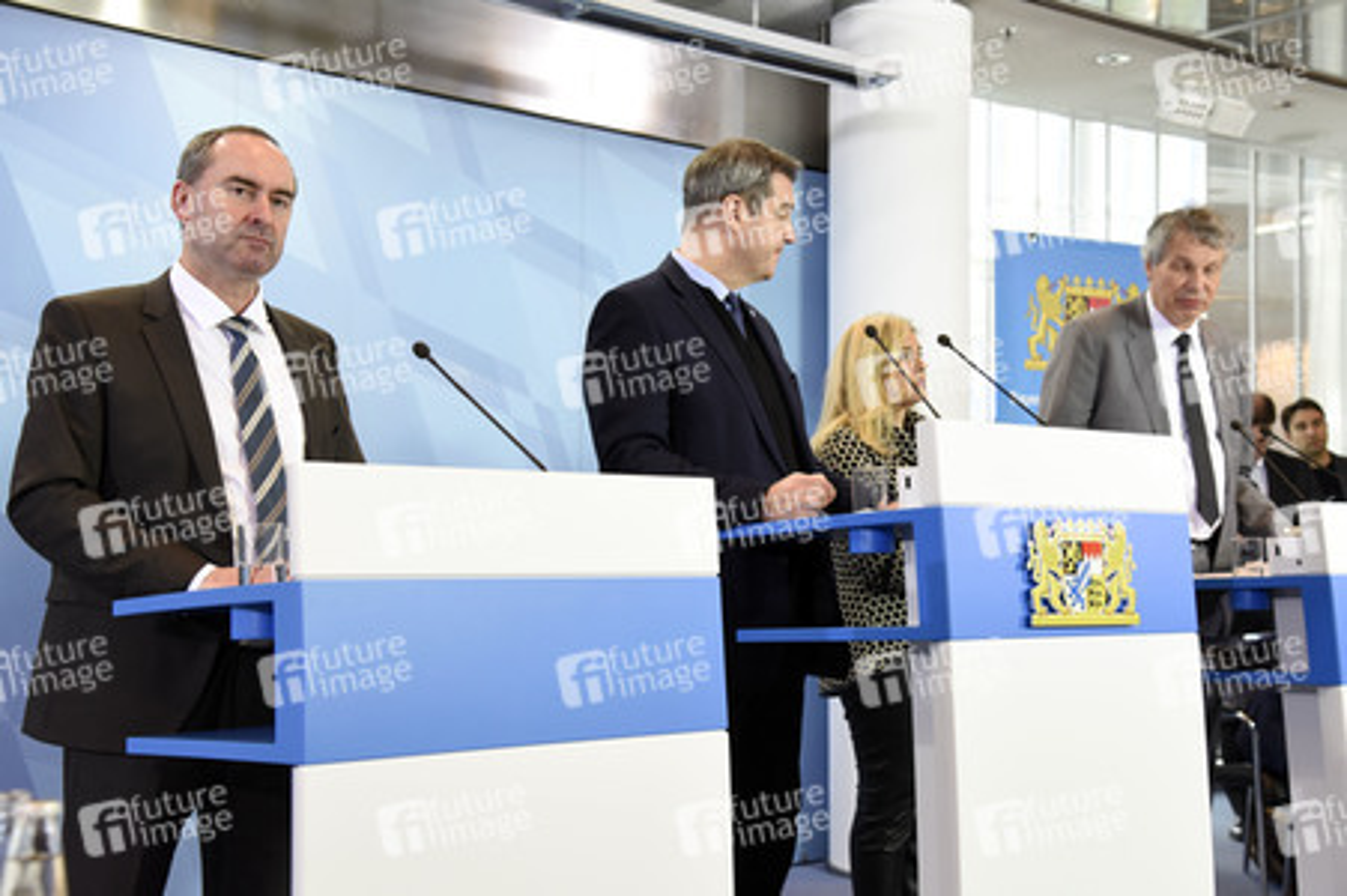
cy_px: 448
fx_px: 1795
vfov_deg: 28.0
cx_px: 674
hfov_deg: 41.1
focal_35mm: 48
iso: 2500
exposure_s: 1/100
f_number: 5.6
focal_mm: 48
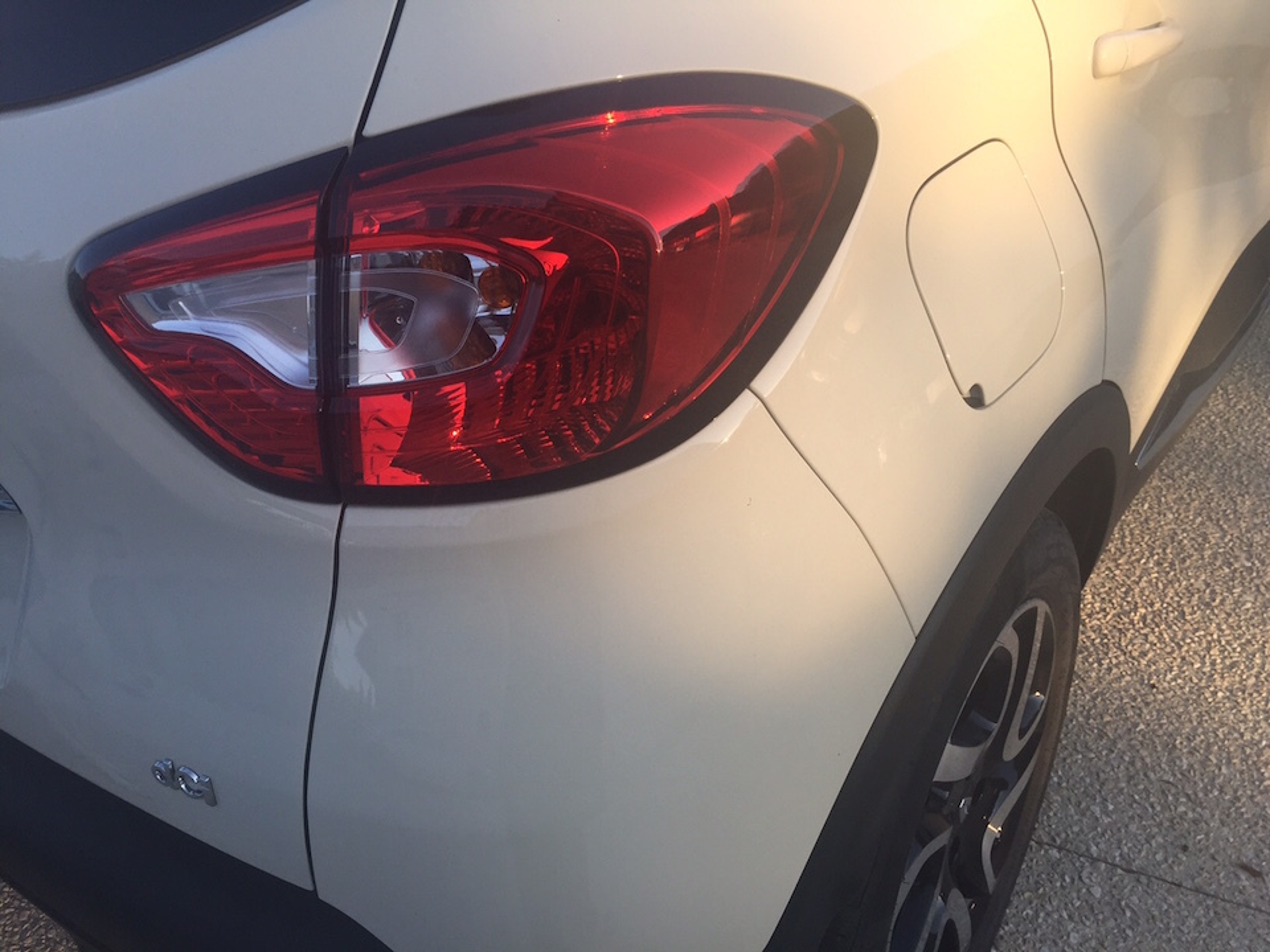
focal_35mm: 29
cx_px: 635
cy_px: 476
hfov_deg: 61.7
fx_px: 1064
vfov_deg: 48.2
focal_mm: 4.15
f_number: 2.2
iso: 32
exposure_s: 1/488
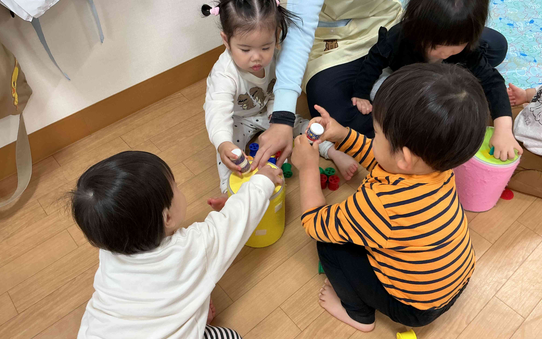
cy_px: 160
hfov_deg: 61.2
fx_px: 458
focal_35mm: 31
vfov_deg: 40.6
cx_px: 272
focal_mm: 3
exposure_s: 1/60
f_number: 1.8
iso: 64
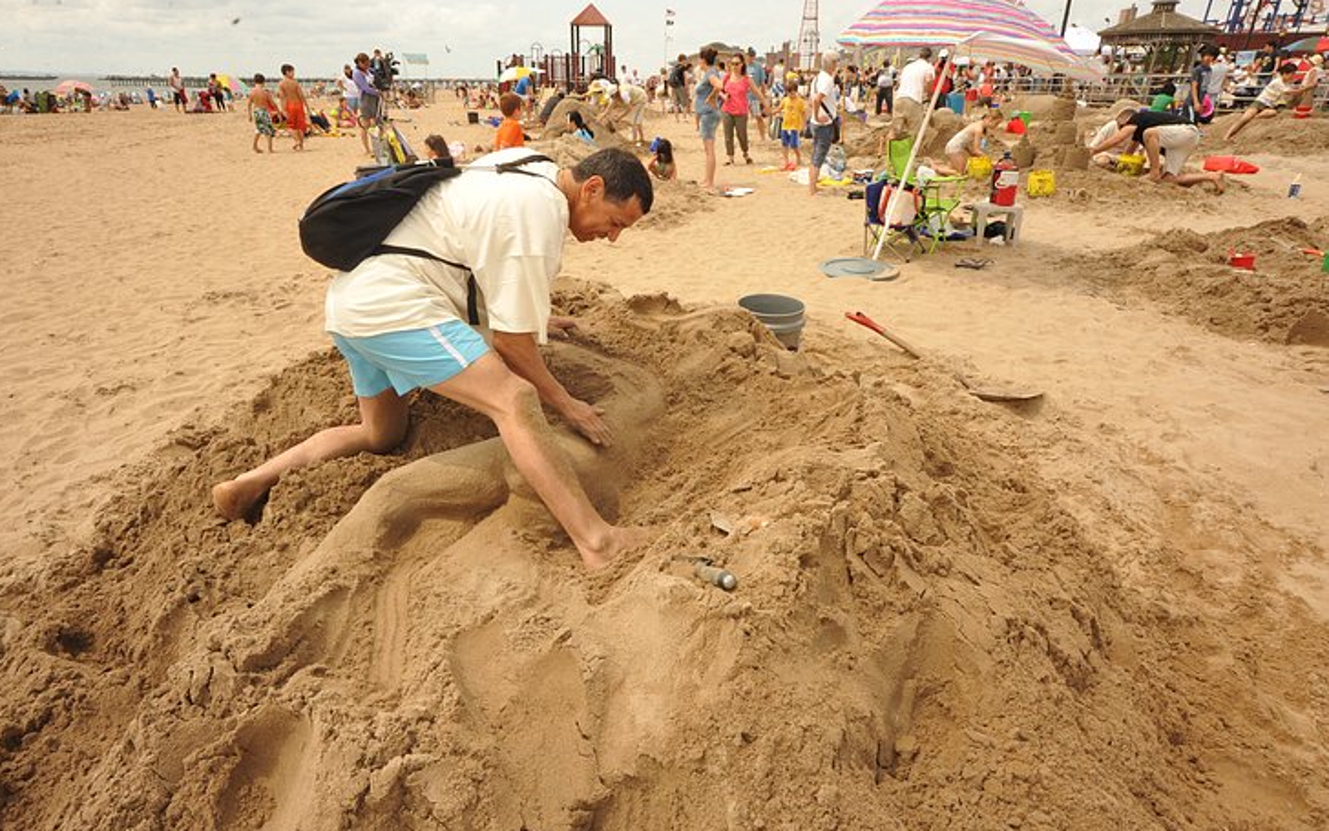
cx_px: 646
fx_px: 761
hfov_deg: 82.3
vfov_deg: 57.3
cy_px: 421
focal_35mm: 21
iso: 320
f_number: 13
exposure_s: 1/100
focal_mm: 20
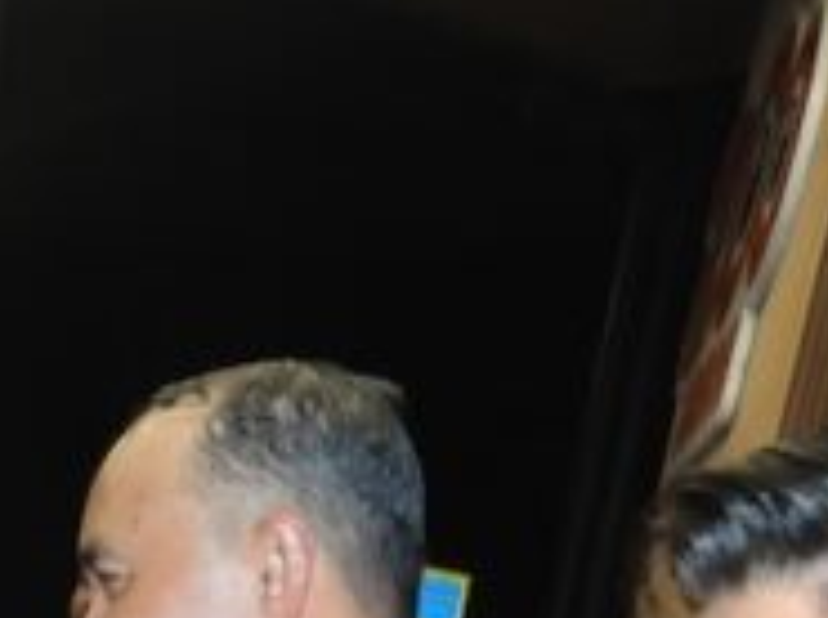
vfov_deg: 13.7
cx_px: -470
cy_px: 1120
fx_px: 2292
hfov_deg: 17.9
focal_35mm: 96
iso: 2000
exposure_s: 1/100
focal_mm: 18
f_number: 7.1
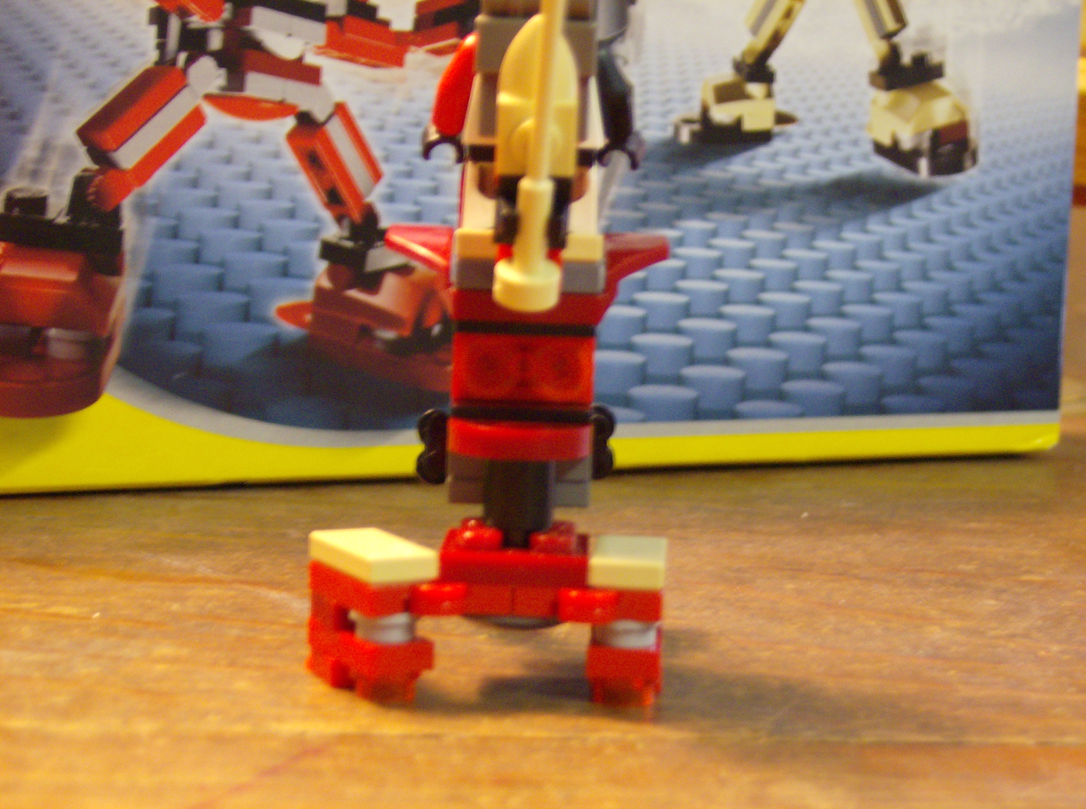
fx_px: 2191
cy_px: 404
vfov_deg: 20.9
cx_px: 543
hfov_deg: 27.8
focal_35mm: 70
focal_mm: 11.6
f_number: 3.7
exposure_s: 1/6.78
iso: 200
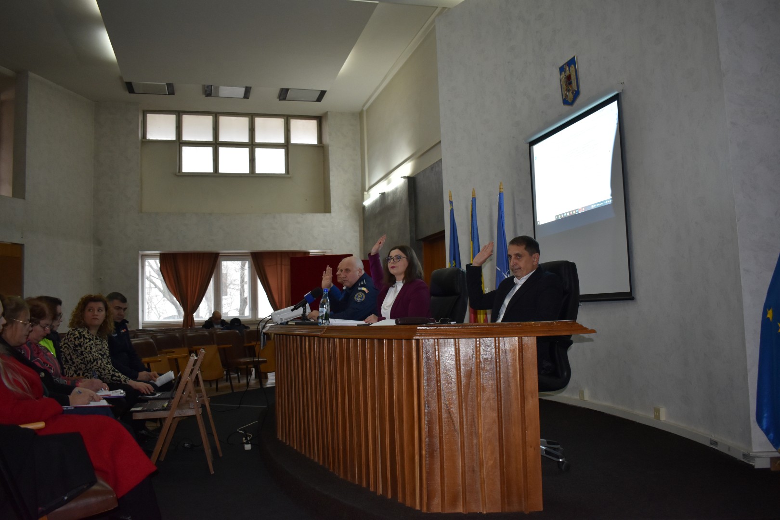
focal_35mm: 30
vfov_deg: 43.6
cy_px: 260
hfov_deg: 61.9
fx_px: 650
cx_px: 390
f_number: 3.5
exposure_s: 1/125
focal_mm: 20
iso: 1000
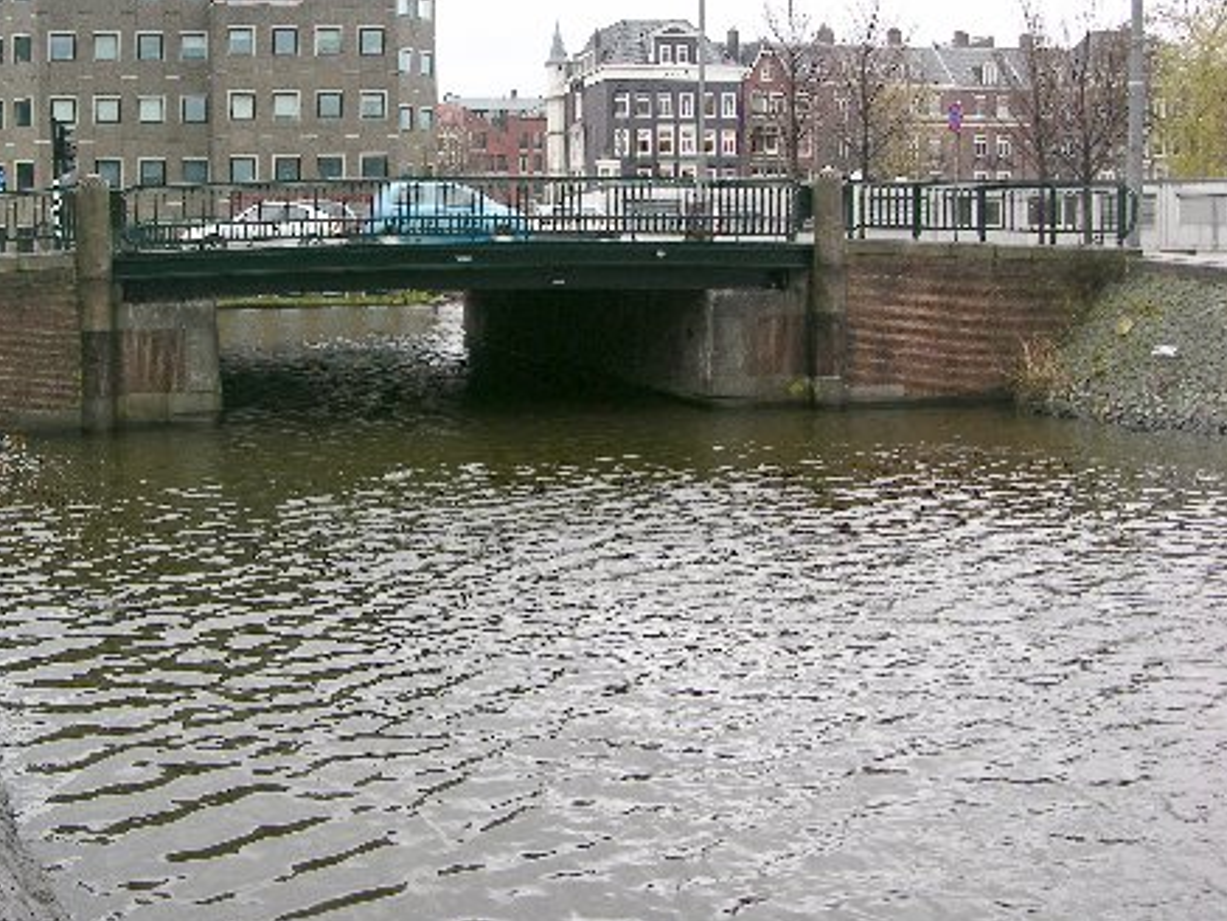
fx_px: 1666
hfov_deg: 40.0
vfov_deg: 30.7
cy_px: 317
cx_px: 414
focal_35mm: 47
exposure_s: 1/34.6
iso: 50
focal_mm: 8.9
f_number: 4
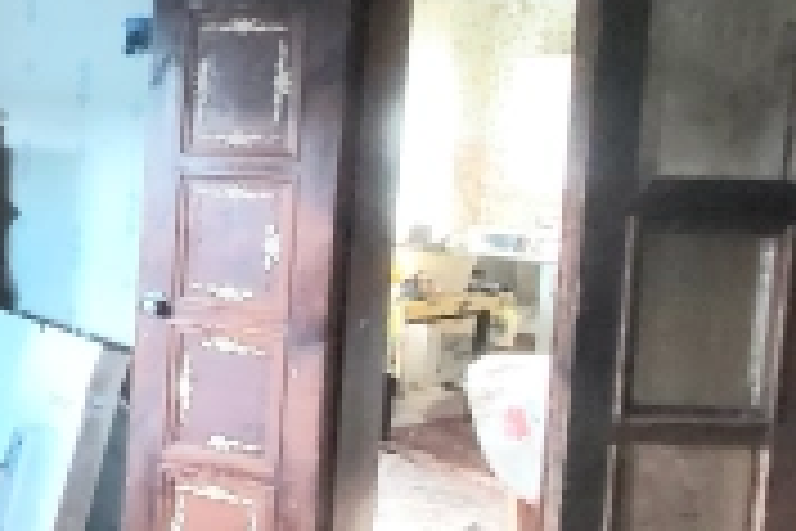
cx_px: -148
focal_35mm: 44
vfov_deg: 30.5
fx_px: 973
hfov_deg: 35.5
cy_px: 220
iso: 640
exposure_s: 1/20
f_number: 2.2
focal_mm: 1.42
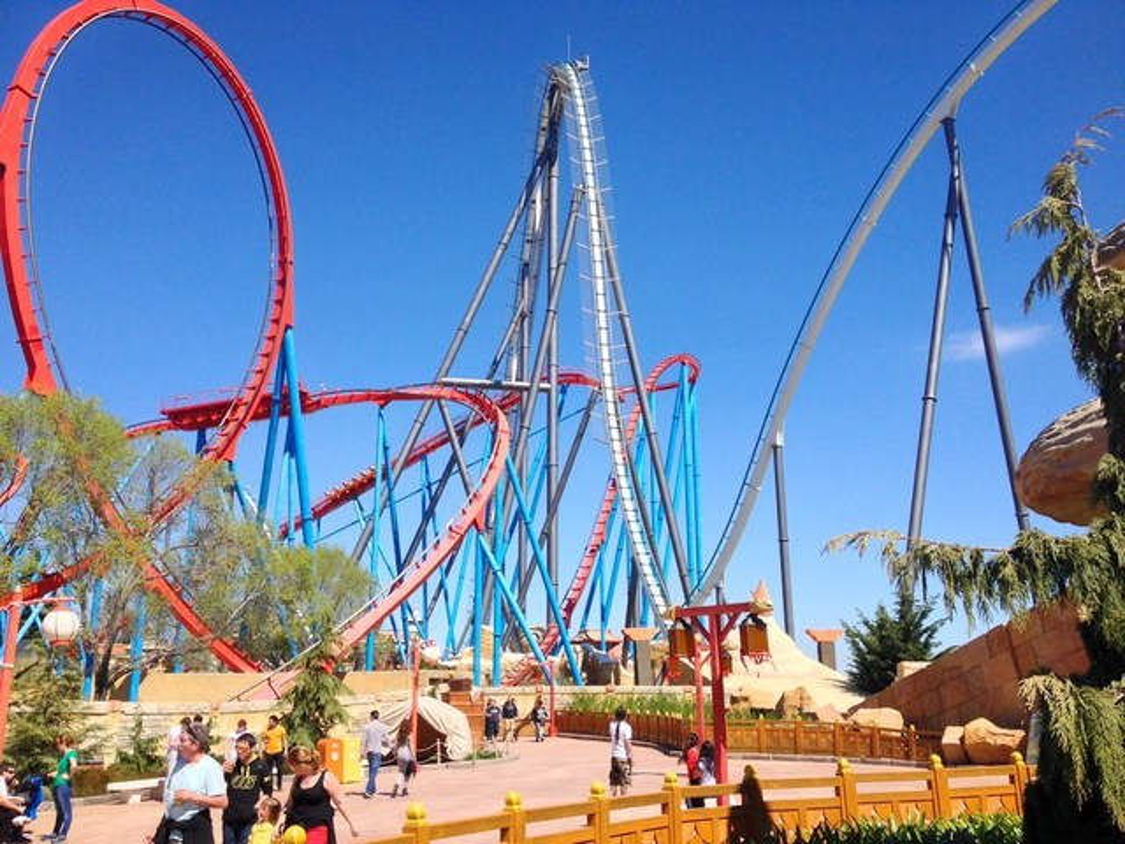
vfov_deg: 40.7
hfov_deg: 52.6
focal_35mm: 35
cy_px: 422
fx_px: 1137
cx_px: 562
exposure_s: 1/2304
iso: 50
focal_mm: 4.28
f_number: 2.4
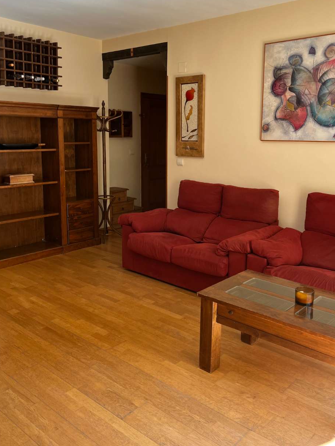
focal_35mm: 32
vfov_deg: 56.6
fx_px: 413
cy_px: 194
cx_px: 178
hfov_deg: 44.1
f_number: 1.6
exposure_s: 1/121
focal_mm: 5.1
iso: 50
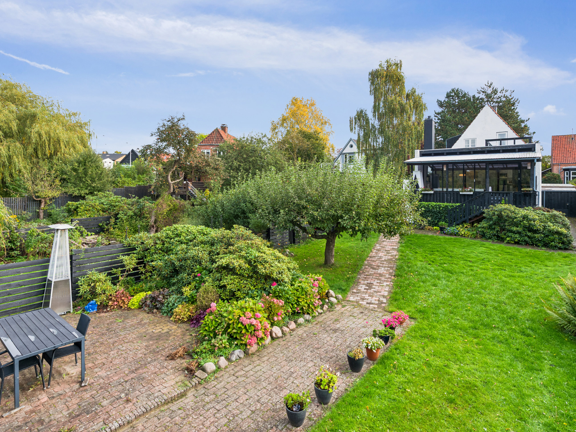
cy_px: 215
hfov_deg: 84.6
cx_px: 295
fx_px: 316
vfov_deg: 68.7
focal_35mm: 19
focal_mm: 17
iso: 200
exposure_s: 1/60
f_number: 10
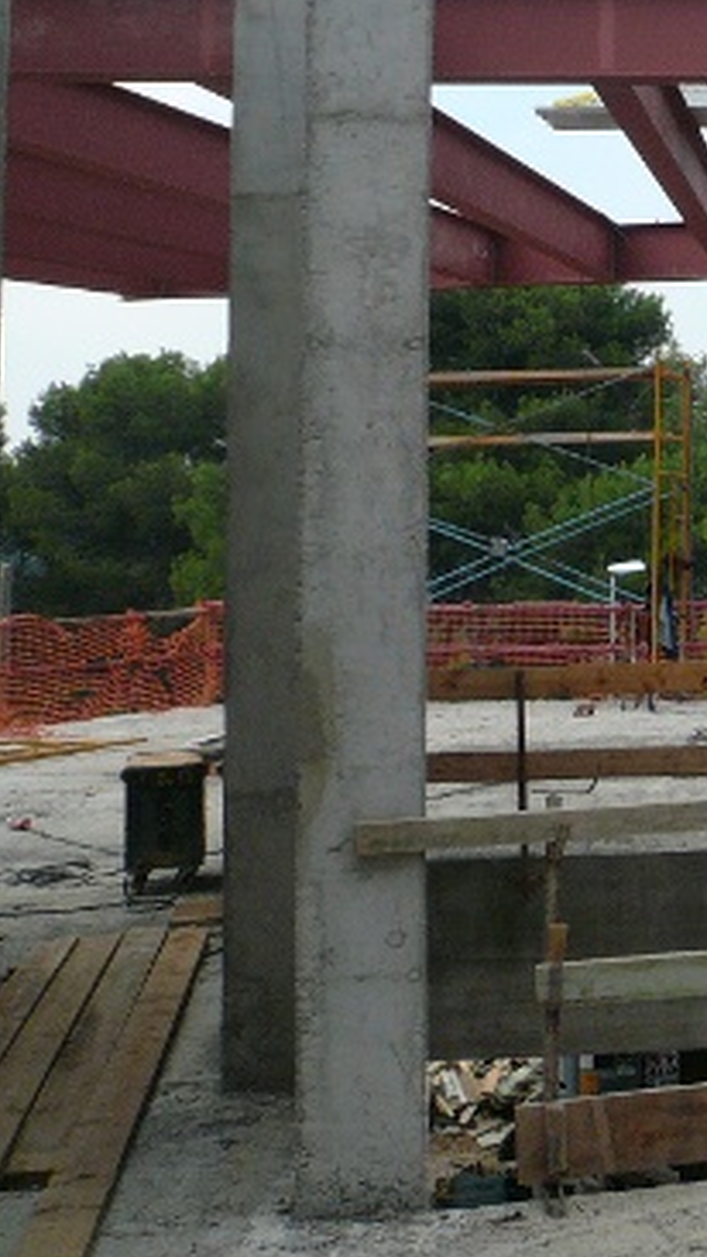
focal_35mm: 64
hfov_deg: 16.0
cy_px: 361
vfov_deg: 32.4
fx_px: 2132
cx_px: 1260
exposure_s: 1/800
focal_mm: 4.6
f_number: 2.8
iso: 100
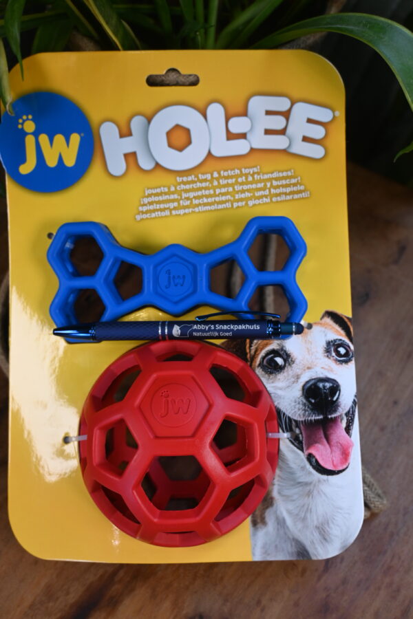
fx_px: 555
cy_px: 310
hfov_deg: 40.8
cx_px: 206
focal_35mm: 32
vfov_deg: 58.3
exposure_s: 1/200
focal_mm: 21.5
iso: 400
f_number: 4
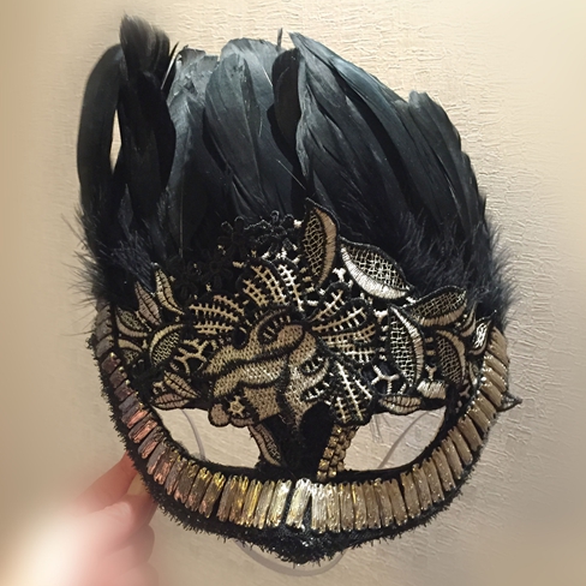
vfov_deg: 47.2
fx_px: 670
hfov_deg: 47.2
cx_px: 288
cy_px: 282
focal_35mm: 35
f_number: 2.2
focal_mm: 4.15
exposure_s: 1/17
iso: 250
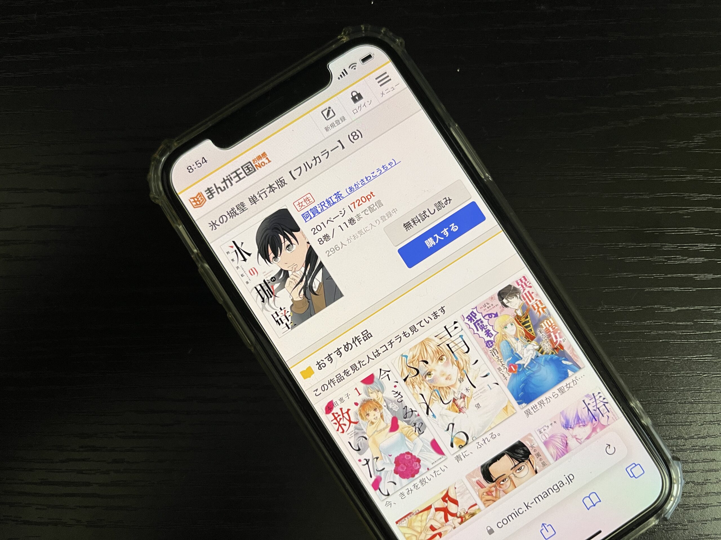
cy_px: 270
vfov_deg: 53.1
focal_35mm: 26
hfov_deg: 67.3
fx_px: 542
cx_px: 360
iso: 100
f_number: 1.6
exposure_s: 1/60
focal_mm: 5.1
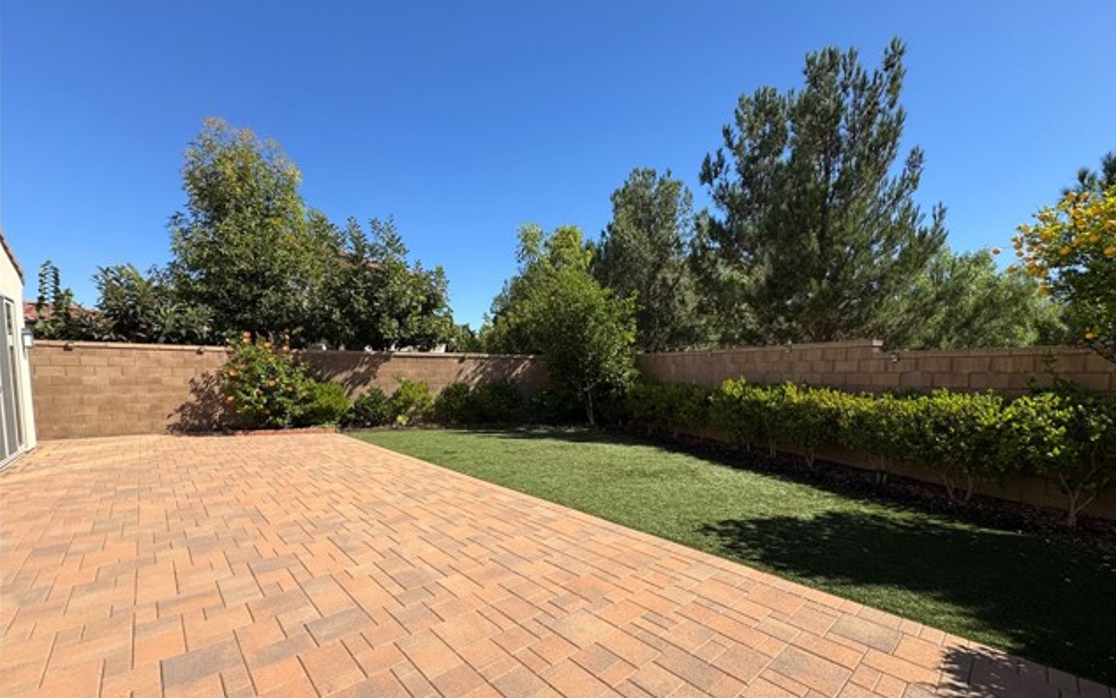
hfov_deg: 101.4
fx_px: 456
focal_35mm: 15
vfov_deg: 74.2
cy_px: 411
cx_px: 562
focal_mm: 2.22
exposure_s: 1/1256
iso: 40
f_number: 2.2
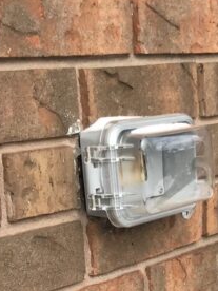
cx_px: 191
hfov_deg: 14.1
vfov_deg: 18.2
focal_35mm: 104
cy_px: 327
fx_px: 873
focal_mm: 3.99
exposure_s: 1/1053
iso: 20
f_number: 1.8
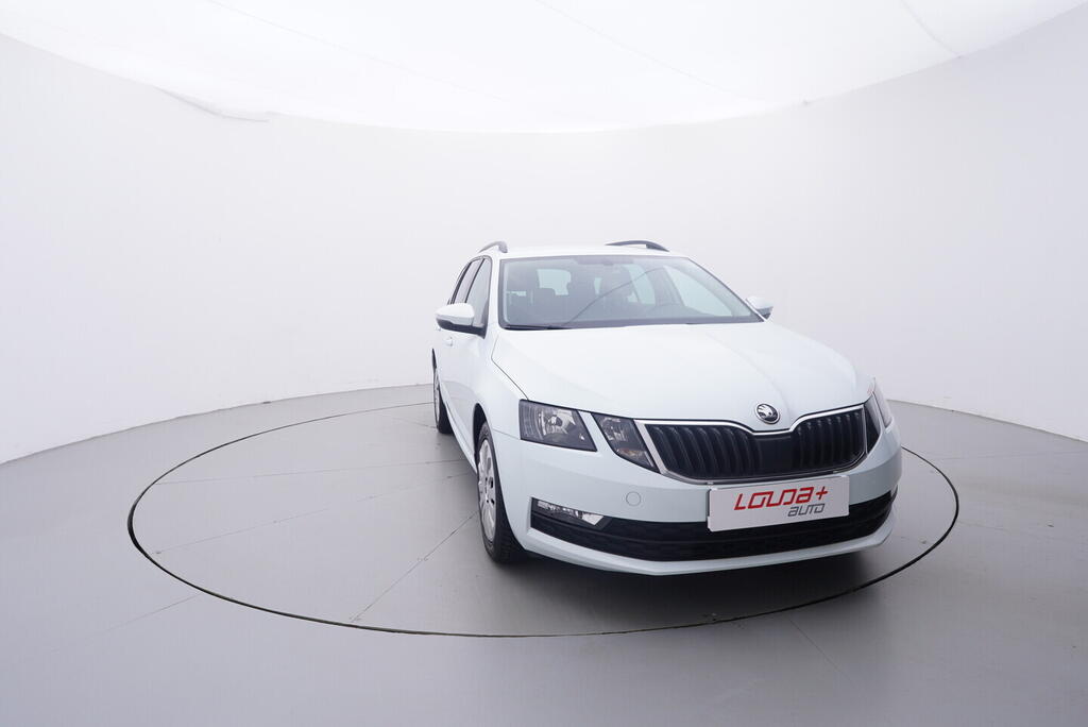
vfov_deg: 56.2
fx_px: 680
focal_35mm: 22
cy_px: 364
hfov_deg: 77.3
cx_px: 544
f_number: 5
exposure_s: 1/80
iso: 200
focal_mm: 15
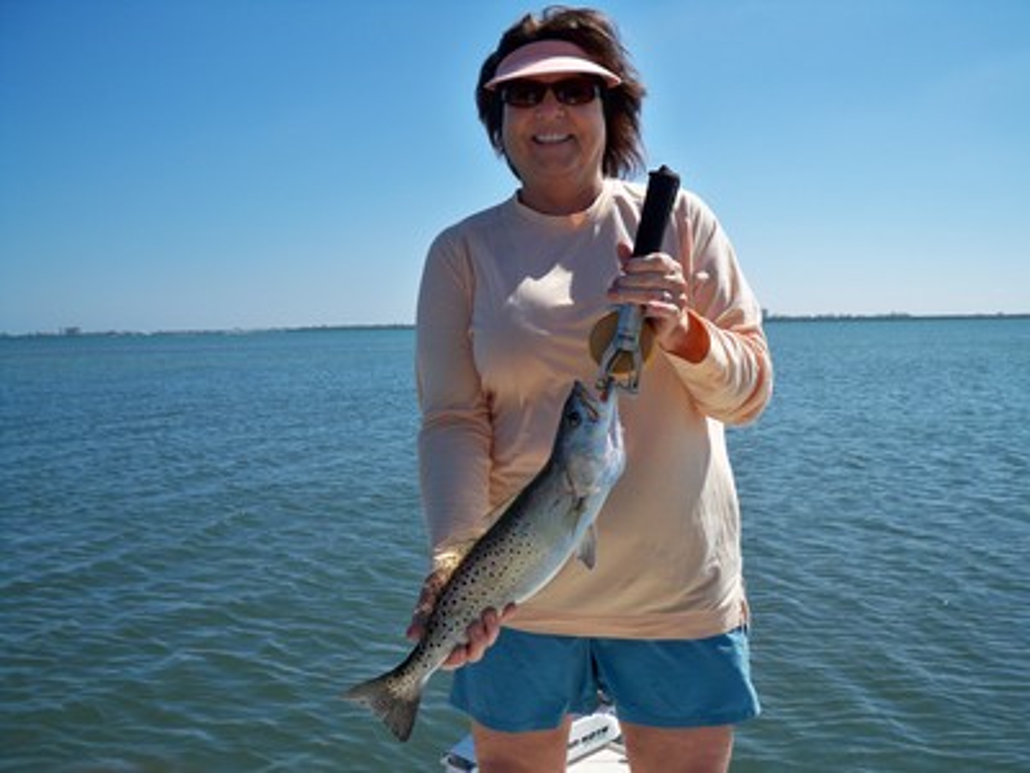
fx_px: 1041
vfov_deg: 40.7
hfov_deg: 52.6
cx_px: 515
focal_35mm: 35
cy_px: 386
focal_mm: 6.3
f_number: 4.7
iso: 64
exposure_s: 1/400
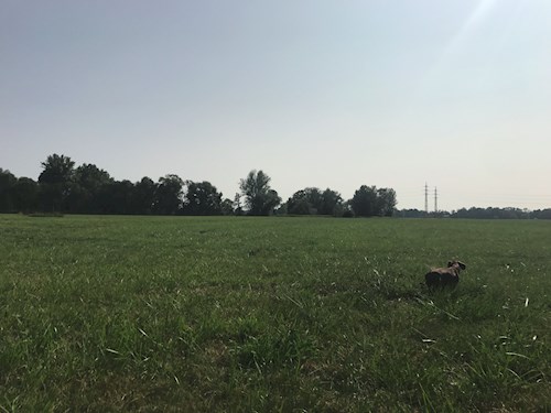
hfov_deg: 63.4
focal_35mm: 28
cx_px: 276
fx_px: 446
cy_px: 206
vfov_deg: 49.7
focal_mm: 3.99
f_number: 1.8
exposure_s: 1/8000
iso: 20
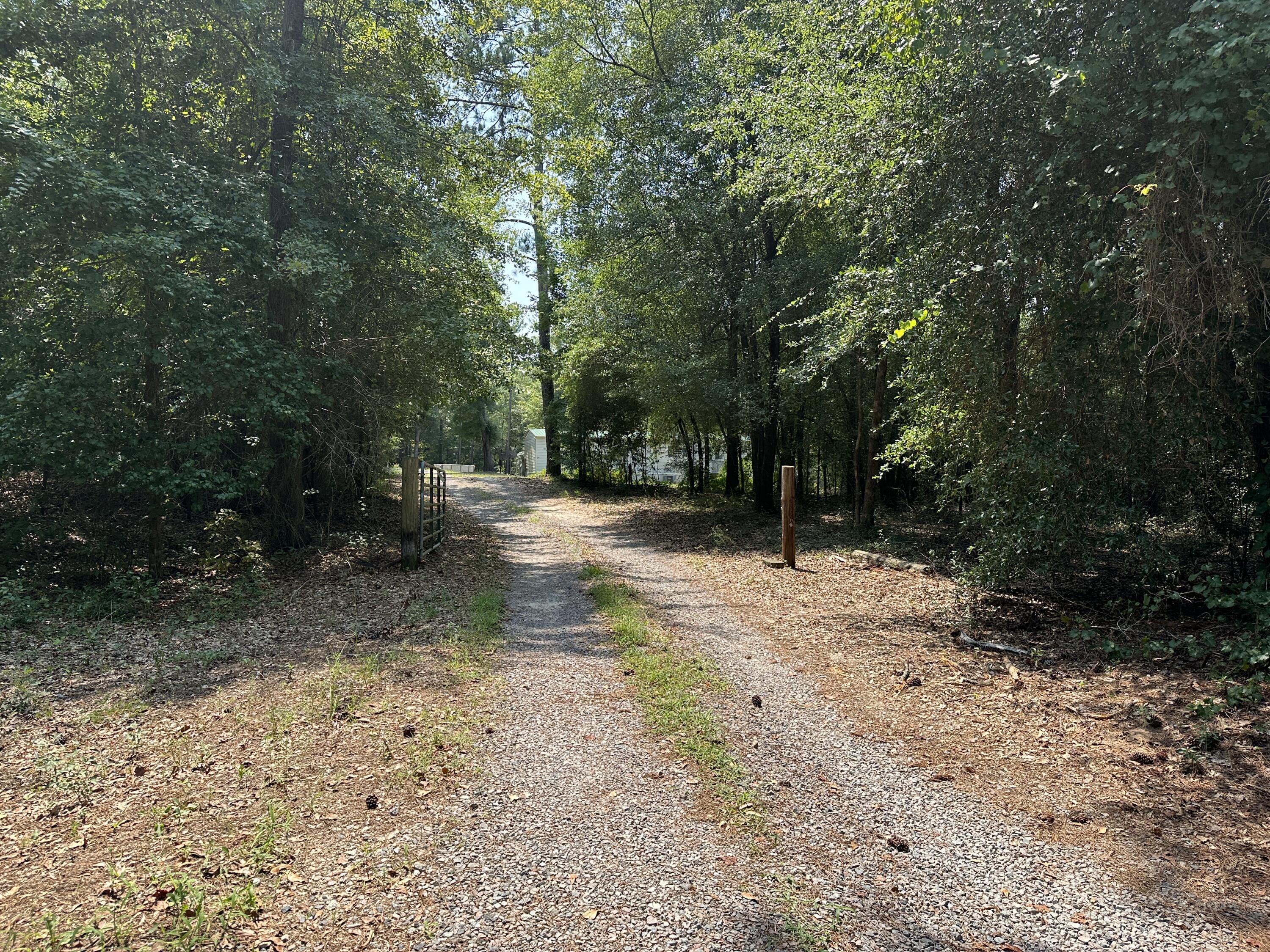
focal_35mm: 24
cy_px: 476
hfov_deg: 71.6
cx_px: 635
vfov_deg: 56.8
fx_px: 881
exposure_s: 1/1613
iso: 80
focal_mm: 6.86
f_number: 1.78
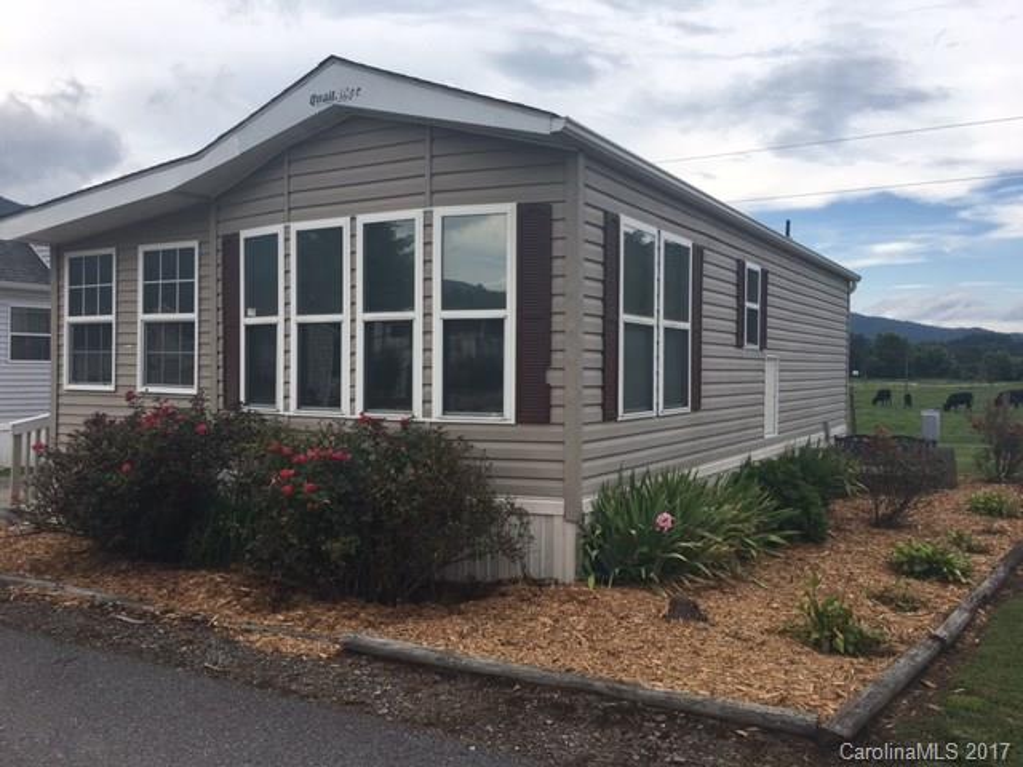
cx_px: 512
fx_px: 857
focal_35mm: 29
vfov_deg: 48.2
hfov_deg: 61.7
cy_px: 384
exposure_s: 1/938
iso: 25
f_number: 2.2
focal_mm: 4.15
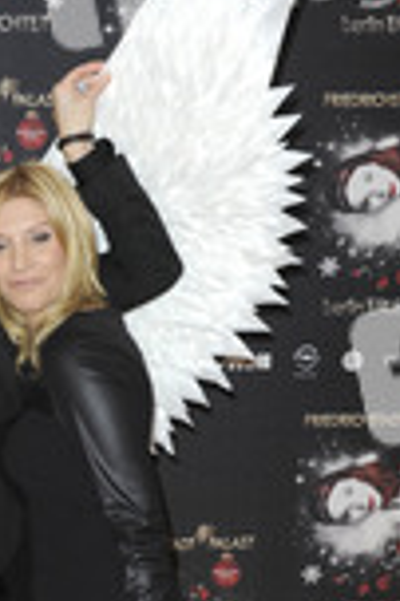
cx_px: -123
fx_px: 1938
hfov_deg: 11.5
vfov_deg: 17.4
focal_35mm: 116
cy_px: 550
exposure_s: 1/250
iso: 500
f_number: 8
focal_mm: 44
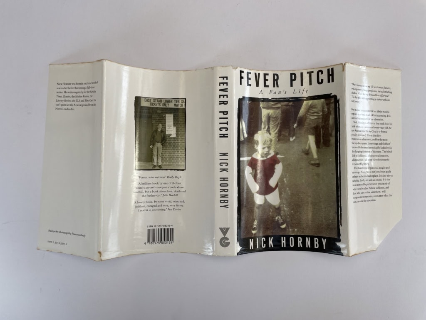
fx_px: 320
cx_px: 213
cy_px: 160
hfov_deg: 67.3
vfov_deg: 53.1
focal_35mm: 26
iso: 32
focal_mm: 4.2
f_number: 1.6
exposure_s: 1/485
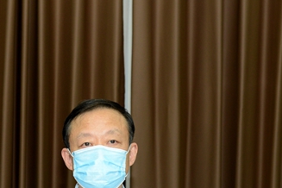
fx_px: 971
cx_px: 93
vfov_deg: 11.0
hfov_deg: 16.5
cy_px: 169
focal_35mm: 124
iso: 1000
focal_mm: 58
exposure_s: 1/125
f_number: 4
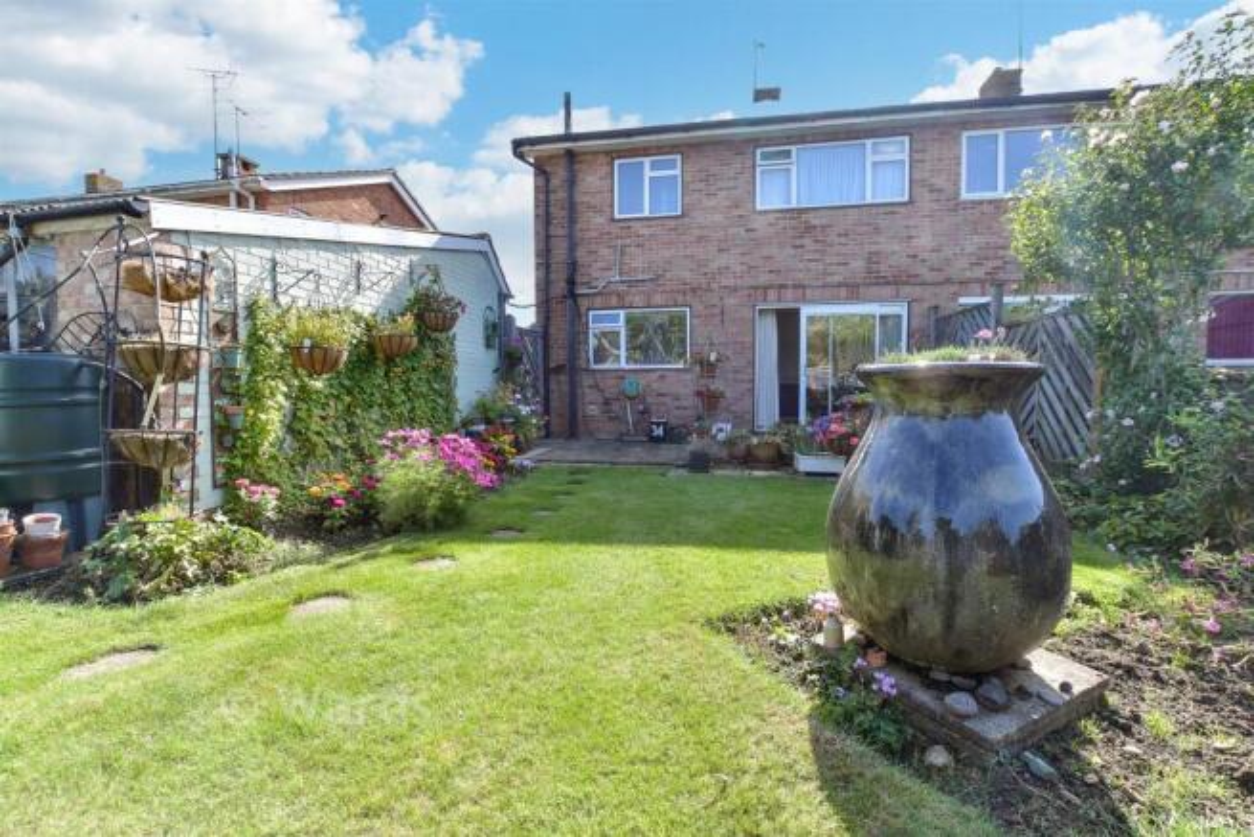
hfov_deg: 71.5
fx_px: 871
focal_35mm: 25
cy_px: 418
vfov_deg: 51.3
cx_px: 627
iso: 160
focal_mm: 17
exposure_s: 1/125
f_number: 8
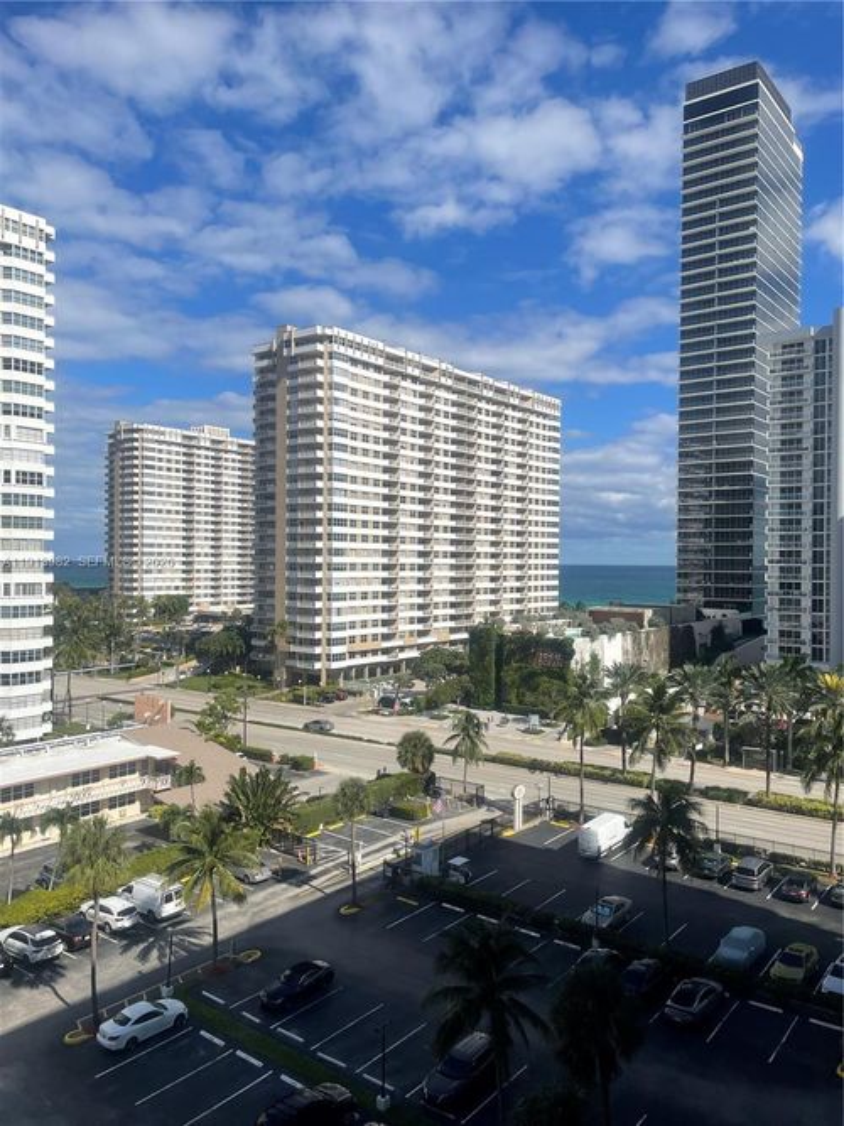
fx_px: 846
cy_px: 563
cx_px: 422
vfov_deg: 67.3
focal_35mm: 26
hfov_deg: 53.0
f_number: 1.6
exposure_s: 1/5814
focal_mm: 4.2
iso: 32
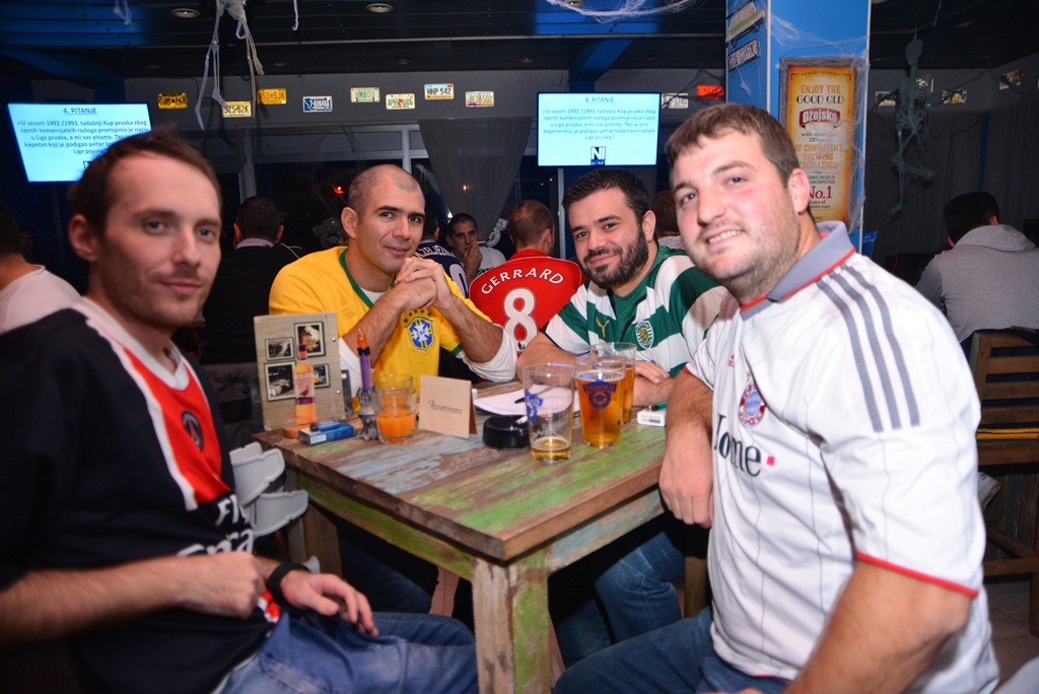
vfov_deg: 53.2
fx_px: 693
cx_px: 520
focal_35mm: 24
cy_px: 347
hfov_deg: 73.7
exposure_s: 1/100
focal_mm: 24
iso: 1250
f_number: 3.5
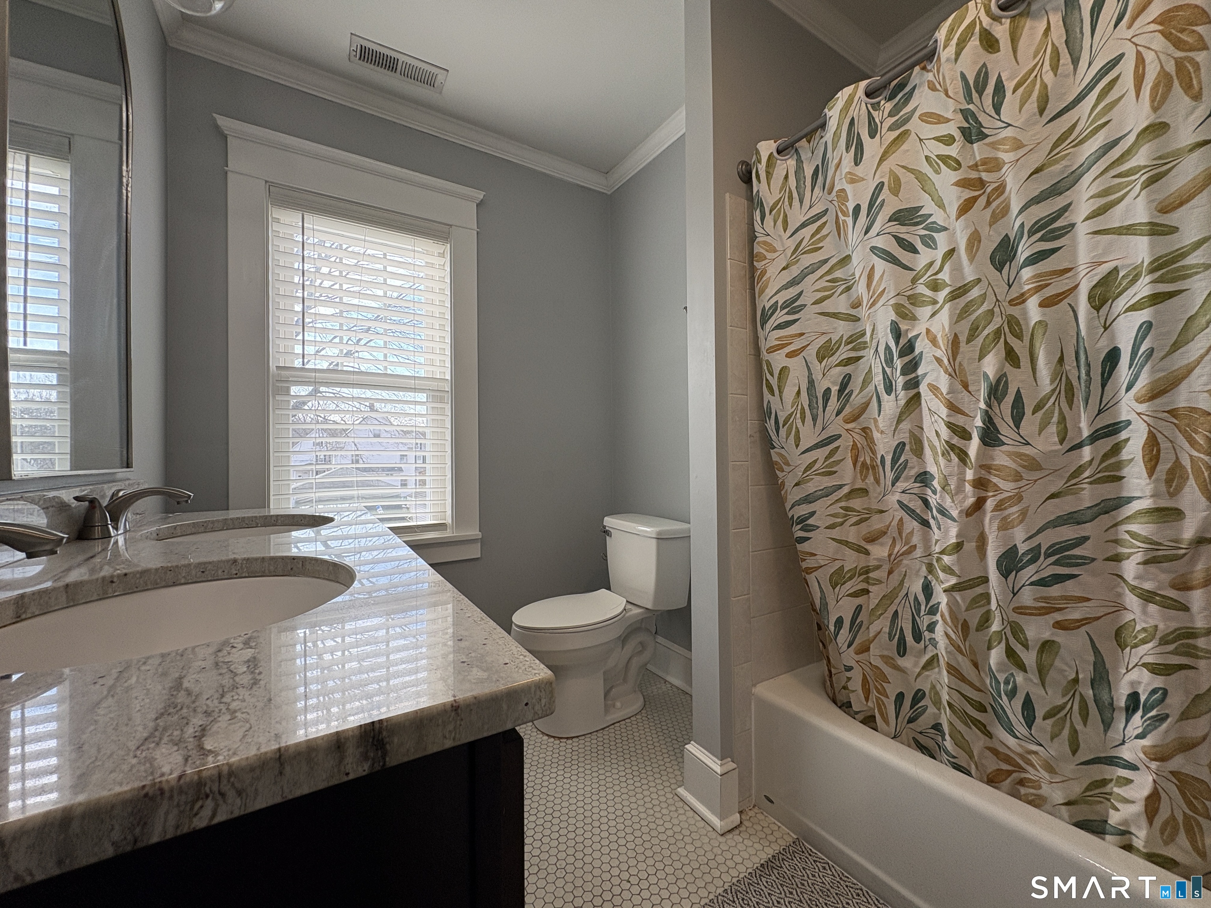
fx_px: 490
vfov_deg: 85.7
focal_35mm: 14
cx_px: 606
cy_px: 454
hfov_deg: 102.1
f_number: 2.2
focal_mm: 2.22
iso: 64
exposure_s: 1/132
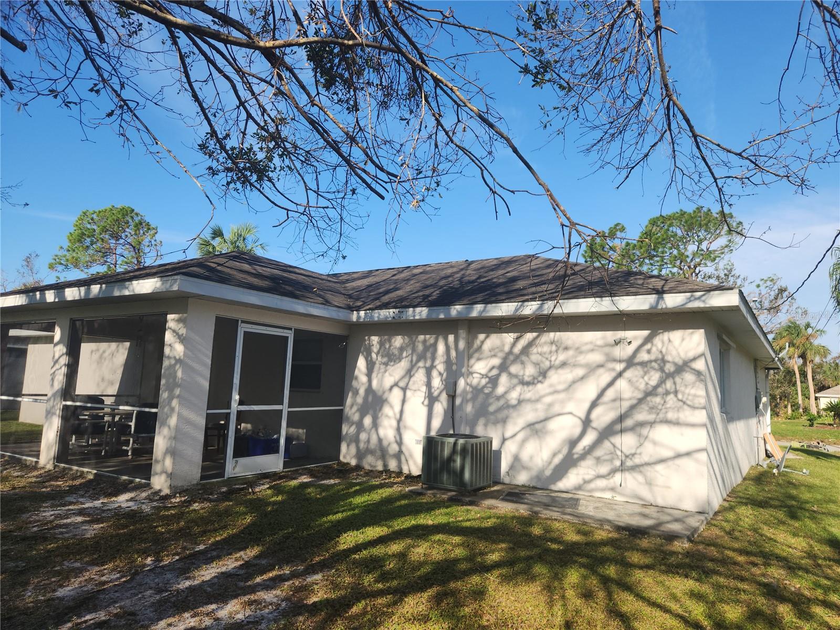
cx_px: 420
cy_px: 315
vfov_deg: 58.9
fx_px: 558
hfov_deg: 73.9
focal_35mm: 23
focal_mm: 5.4
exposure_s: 1/1182
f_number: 1.8
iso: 20
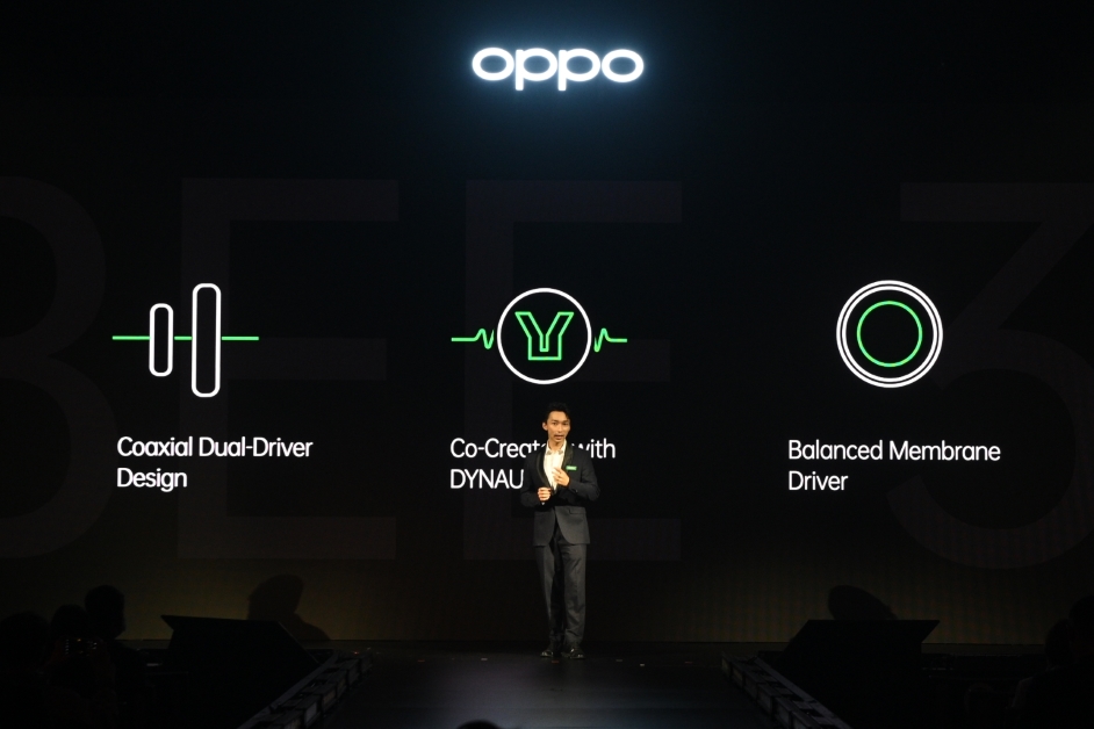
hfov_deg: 21.9
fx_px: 2826
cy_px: 364
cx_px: 547
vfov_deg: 14.7
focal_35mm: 93
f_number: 5
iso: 1600
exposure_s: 1/100
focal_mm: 62
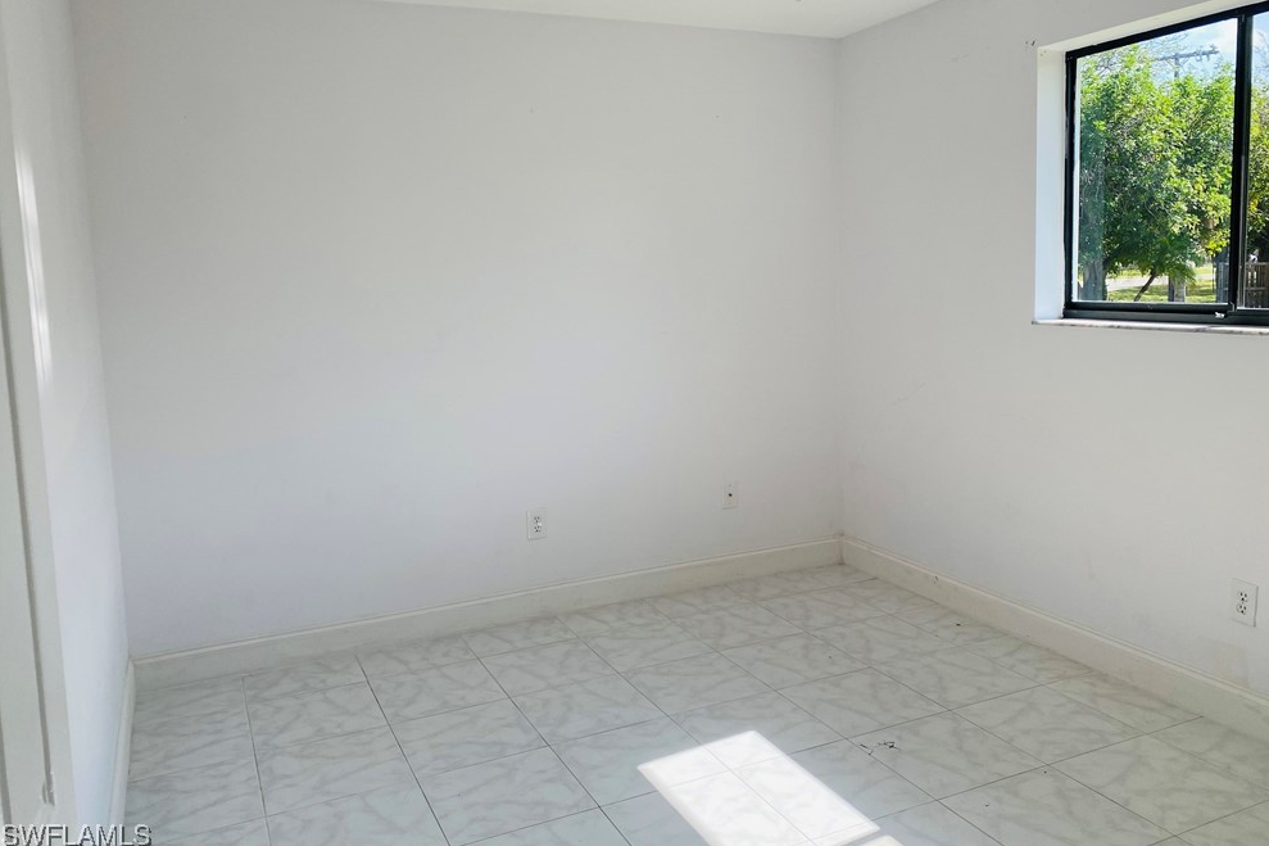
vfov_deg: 46.3
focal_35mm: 28
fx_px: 987
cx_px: 651
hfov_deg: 65.5
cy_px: 371
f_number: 1.8
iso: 32
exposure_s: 1/637
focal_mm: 4.25
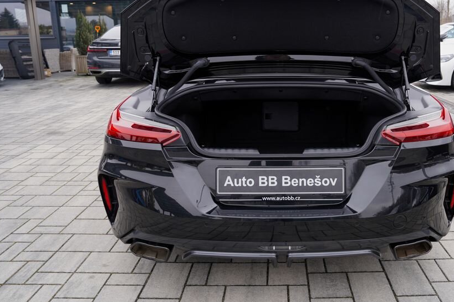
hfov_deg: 61.3
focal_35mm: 30
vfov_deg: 43.3
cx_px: 279
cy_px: 118
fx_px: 378
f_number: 4.5
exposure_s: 1/80
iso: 100
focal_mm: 24
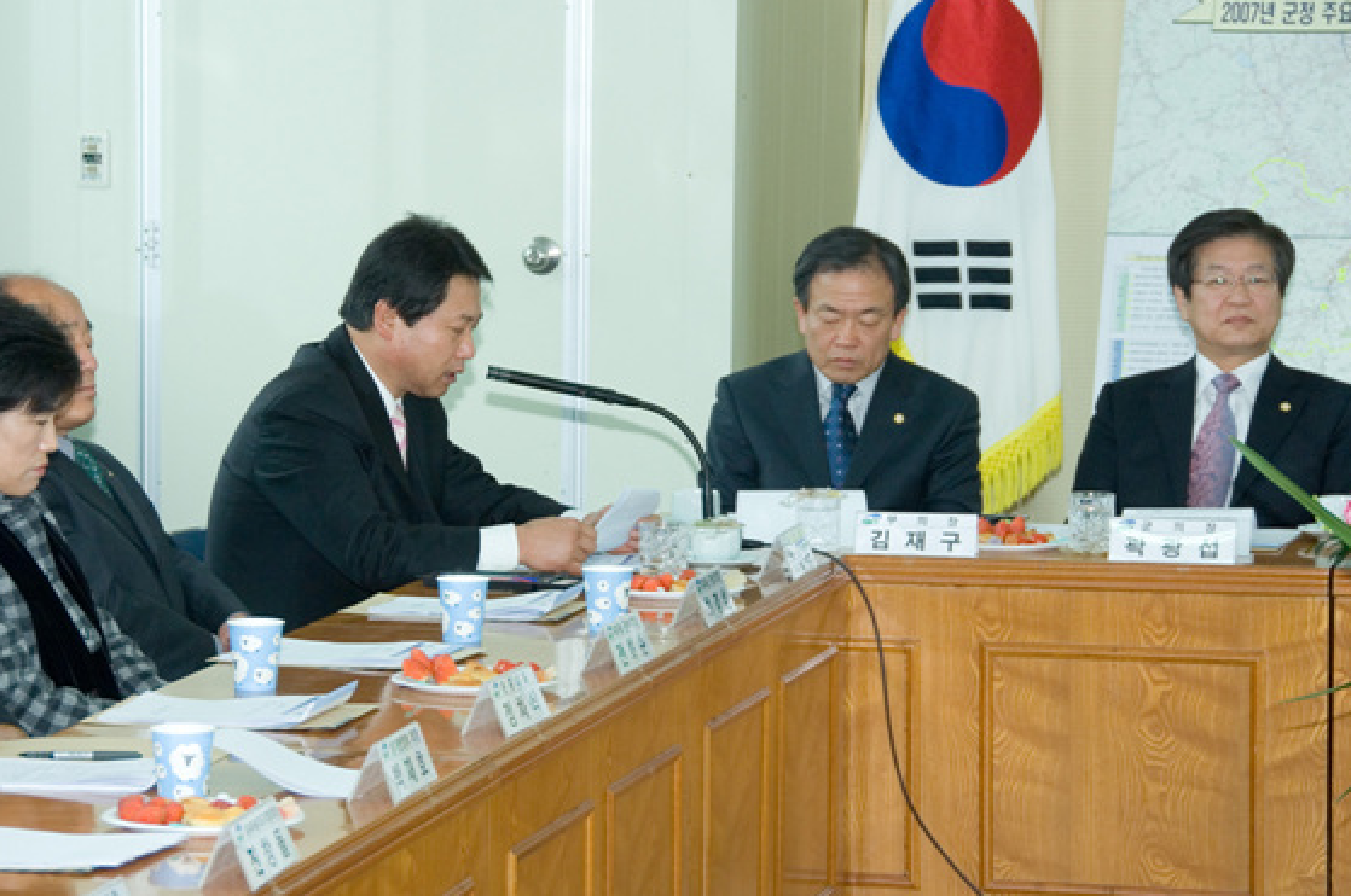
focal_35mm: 154
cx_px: 551
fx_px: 5771
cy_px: 475
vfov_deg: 8.9
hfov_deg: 13.3
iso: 250
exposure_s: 1/60
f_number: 5.6
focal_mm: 82
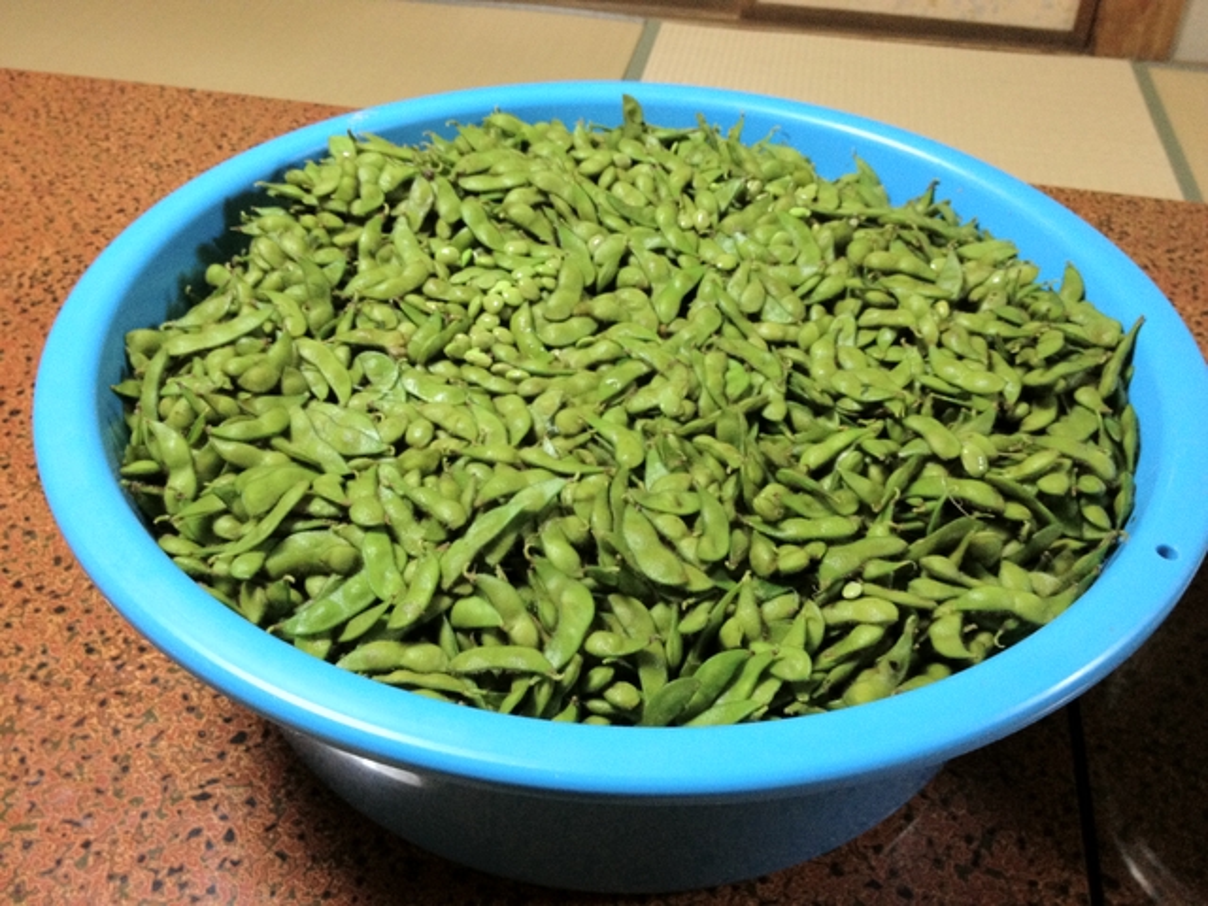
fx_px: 1221
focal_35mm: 35
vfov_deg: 40.7
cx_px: 604
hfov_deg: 52.6
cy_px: 453
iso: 250
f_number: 2.4
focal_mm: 4.28
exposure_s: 1/20
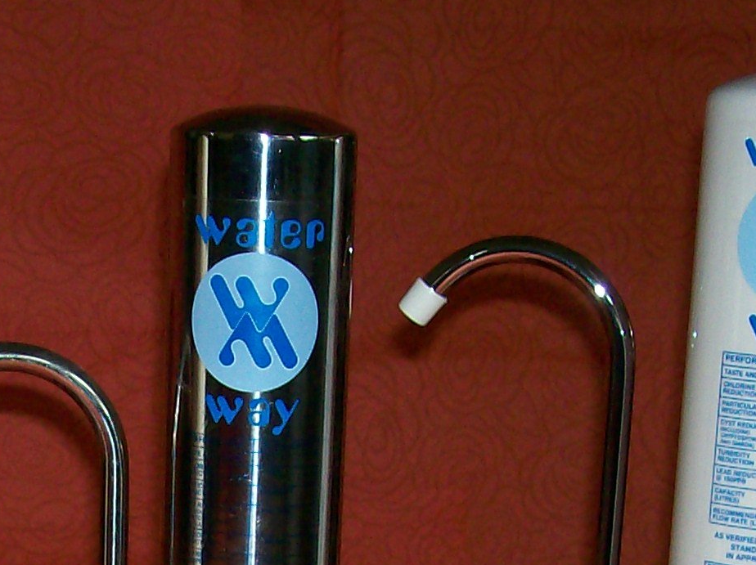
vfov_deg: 12.9
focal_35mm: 111
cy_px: 702
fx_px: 2422
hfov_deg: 17.4
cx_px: 16
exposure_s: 1/64
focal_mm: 6
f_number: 2.7
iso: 80
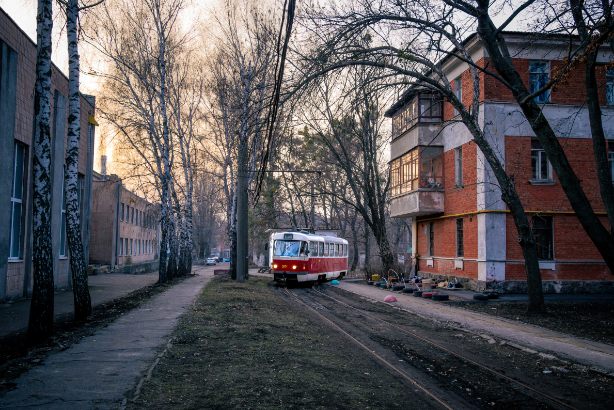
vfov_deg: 37.9
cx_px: 309
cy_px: 198
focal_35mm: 35
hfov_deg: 54.4
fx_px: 597
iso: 800
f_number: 5.6
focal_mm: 32
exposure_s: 1/160
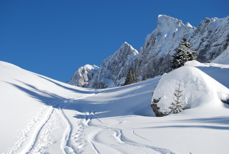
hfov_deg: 24.6
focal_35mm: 82
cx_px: 114
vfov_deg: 16.6
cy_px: 77
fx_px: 525
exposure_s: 1/320
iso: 100
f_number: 9
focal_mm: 55
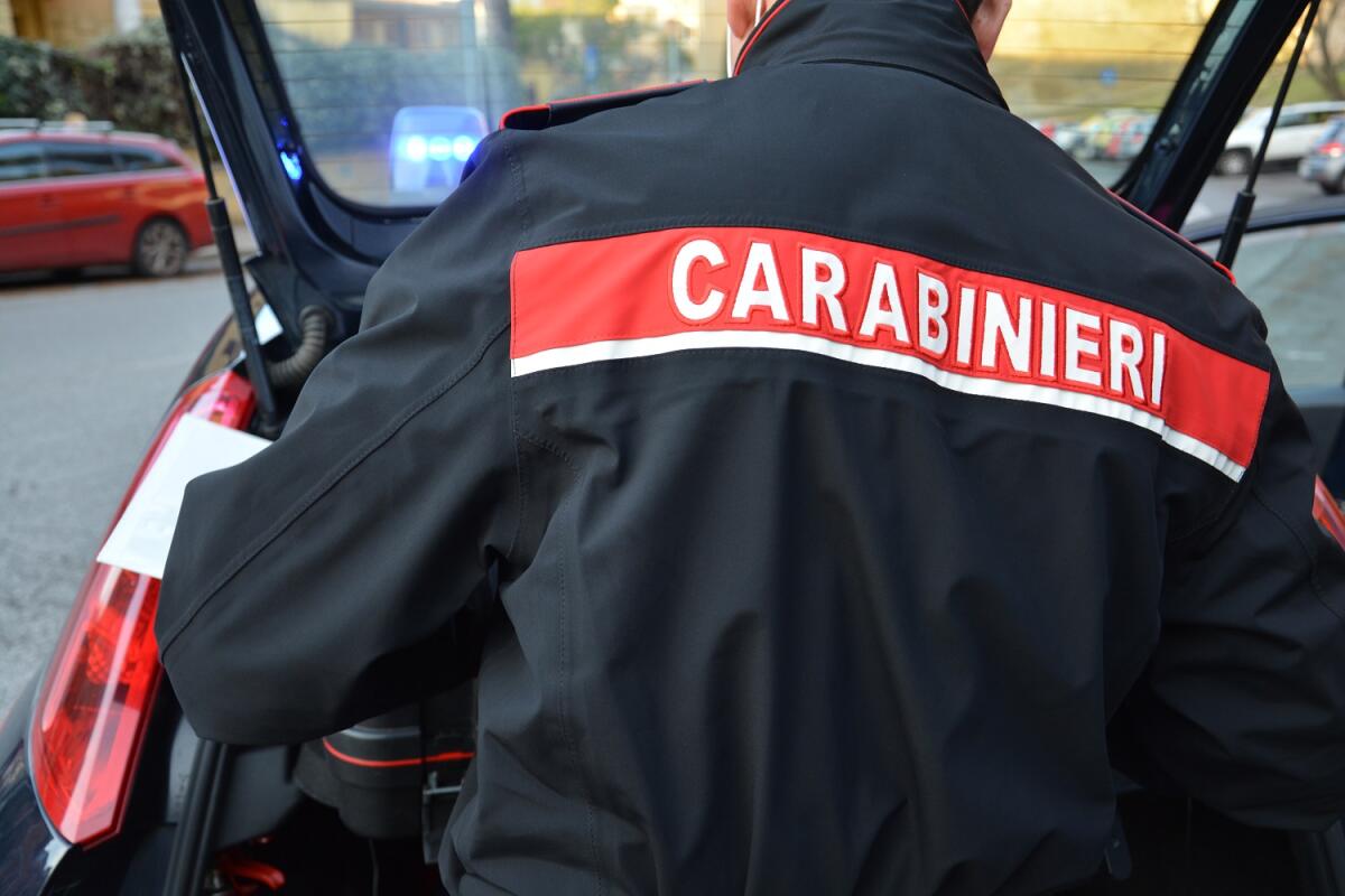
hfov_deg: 46.4
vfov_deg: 31.9
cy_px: 448
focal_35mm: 42
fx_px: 1569
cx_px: 672
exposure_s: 1/80
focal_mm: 28
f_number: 4.5
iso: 400
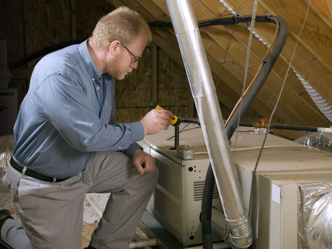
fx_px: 623
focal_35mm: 65
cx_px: 175
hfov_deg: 29.8
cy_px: 124
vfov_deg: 22.6
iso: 100
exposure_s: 1/160
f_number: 9
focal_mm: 40
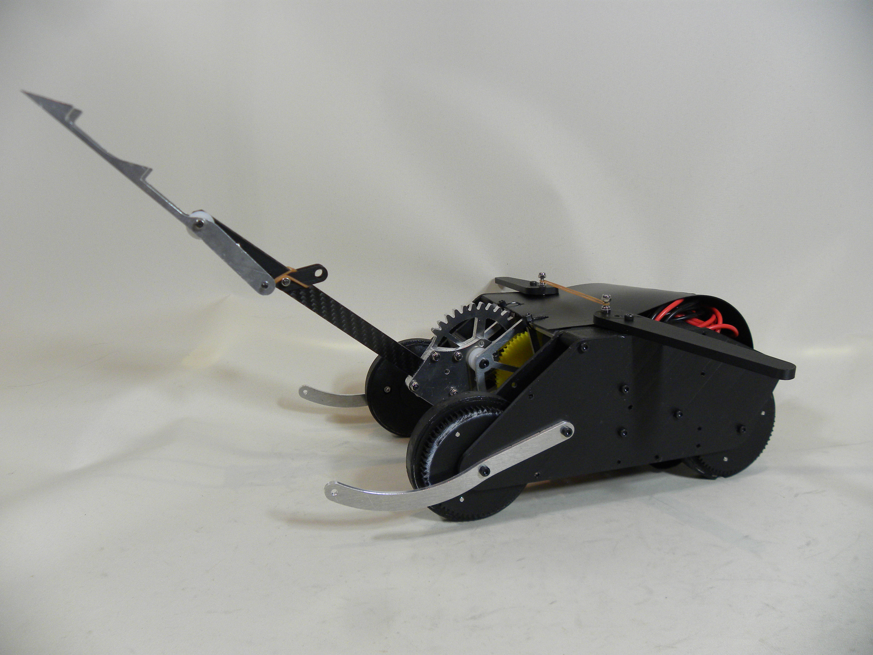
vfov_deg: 53.1
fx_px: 656
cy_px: 328
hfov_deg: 67.3
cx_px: 436
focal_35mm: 26
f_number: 2.8
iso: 146
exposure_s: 1/60
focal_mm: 4.6
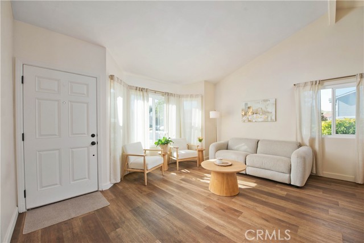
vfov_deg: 81.2
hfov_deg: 104.2
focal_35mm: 14
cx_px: 182
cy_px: 122
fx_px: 142
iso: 400
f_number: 5.6
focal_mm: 14
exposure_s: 1/200
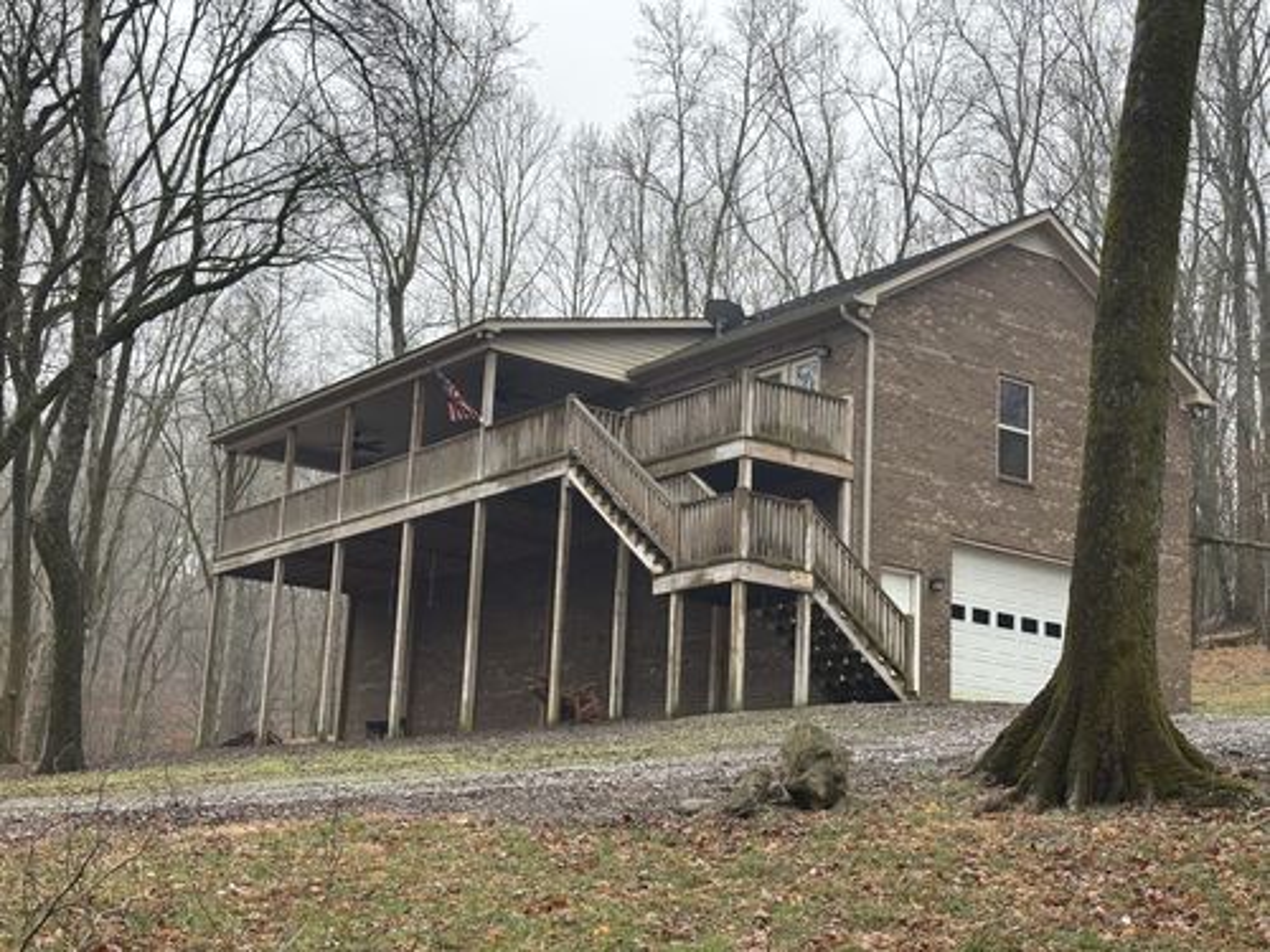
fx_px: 1908
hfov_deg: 36.8
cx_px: 635
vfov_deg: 28.0
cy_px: 476
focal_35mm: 52
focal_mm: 5.96
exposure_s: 1/313
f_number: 1.6
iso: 32
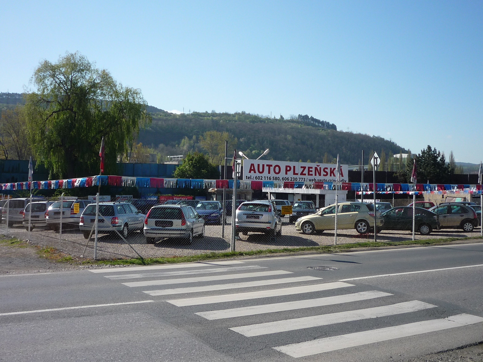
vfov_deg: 34.3
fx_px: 586
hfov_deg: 44.8
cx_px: 242
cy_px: 181
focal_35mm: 42
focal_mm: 5.3
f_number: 5
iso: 100
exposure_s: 1/400
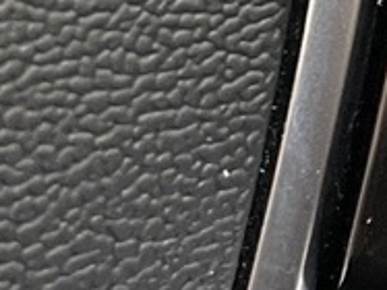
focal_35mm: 200
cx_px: 550
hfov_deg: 9.7
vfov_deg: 7.3
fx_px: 2235
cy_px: -93
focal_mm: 4.2
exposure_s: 1/50
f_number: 1.6
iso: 250
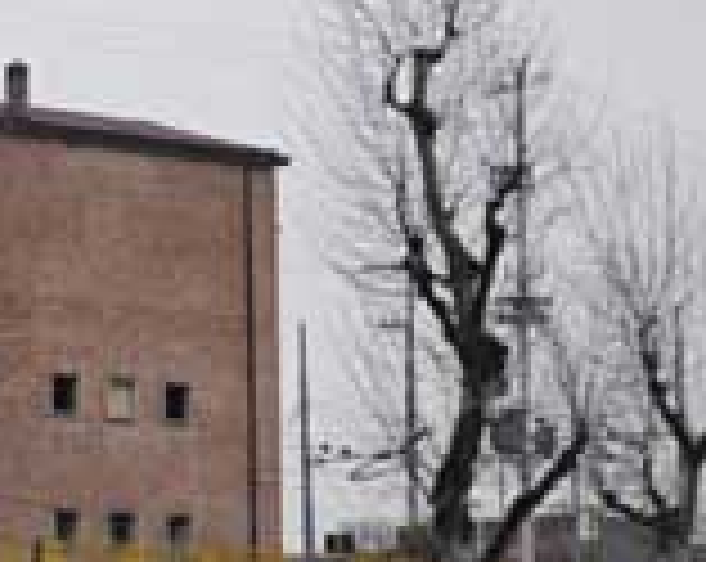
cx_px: -135
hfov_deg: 11.4
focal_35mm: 166
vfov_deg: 9.1
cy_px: 717
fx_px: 3462
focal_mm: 38
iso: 200
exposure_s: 1/80
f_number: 5
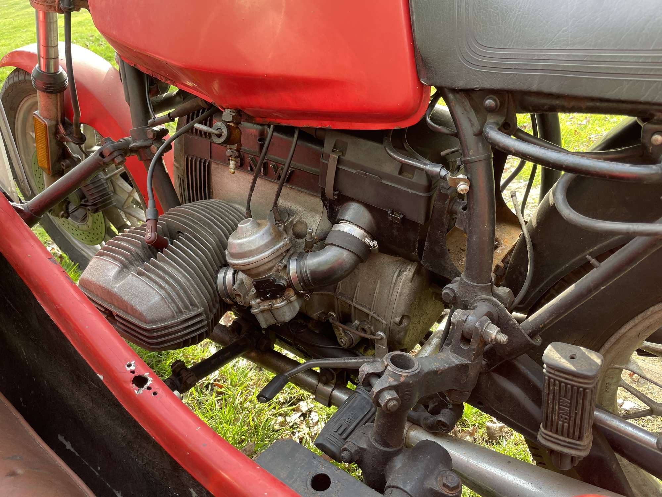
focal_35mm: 26
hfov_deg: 67.3
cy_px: 248
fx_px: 497
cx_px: 331
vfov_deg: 53.1
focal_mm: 4.2
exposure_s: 1/121
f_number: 1.6
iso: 64
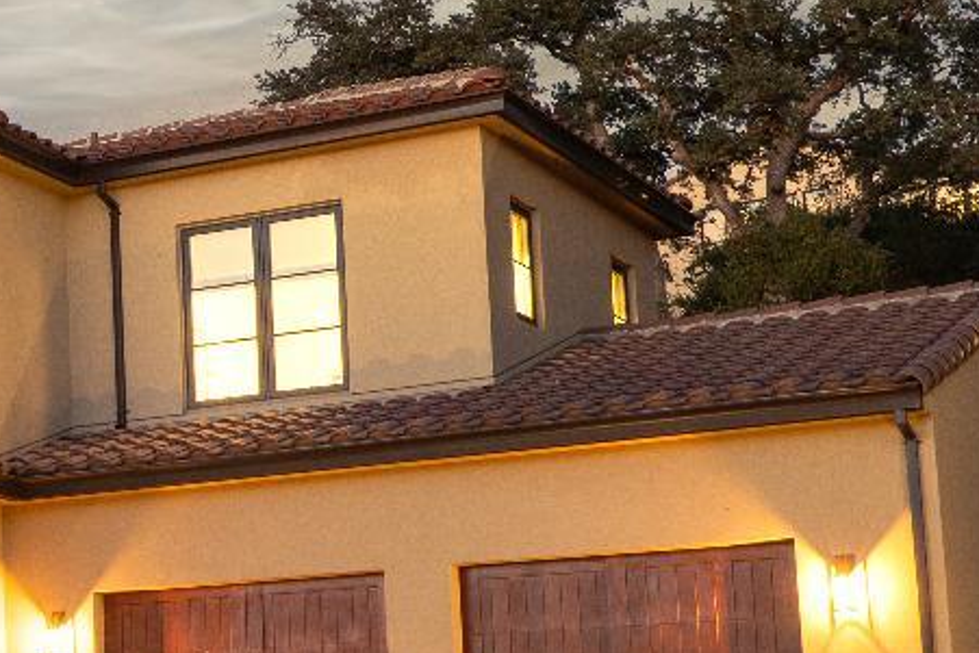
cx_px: -456
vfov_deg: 13.3
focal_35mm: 103
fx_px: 2802
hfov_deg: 17.9
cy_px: 447
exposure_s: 4
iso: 800
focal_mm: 31
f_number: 10
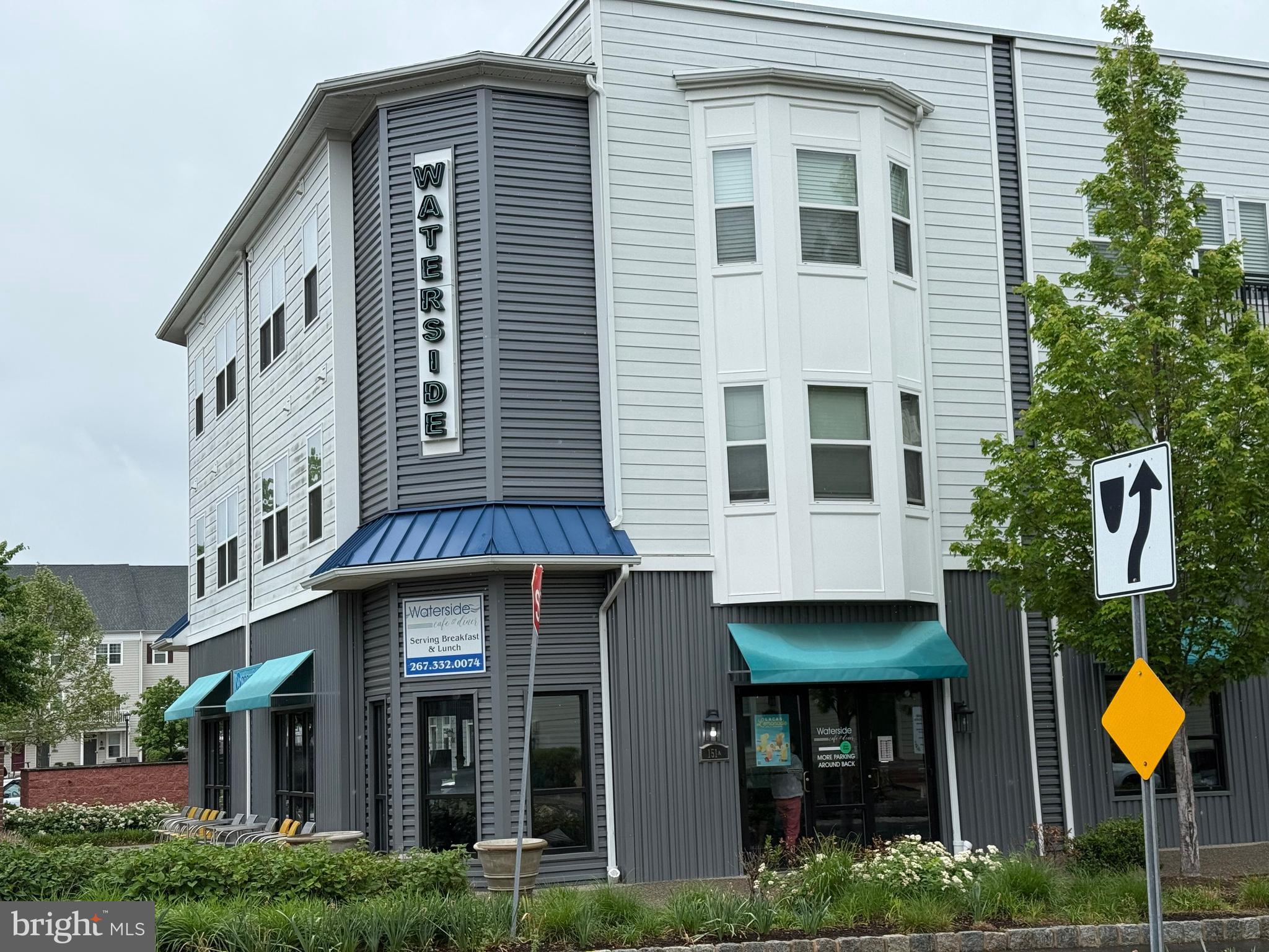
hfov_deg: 39.7
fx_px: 1760
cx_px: 634
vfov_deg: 30.3
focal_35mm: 48
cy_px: 476
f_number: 1.78
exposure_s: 1/3534
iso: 64
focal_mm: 6.76
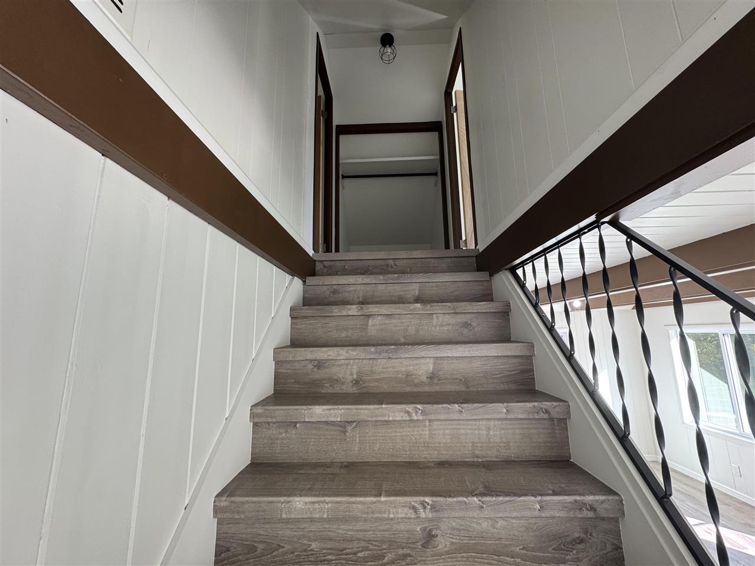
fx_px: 305
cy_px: 283
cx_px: 378
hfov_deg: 102.1
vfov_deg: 85.7
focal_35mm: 14
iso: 160
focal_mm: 2.22
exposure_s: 1/60
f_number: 2.2
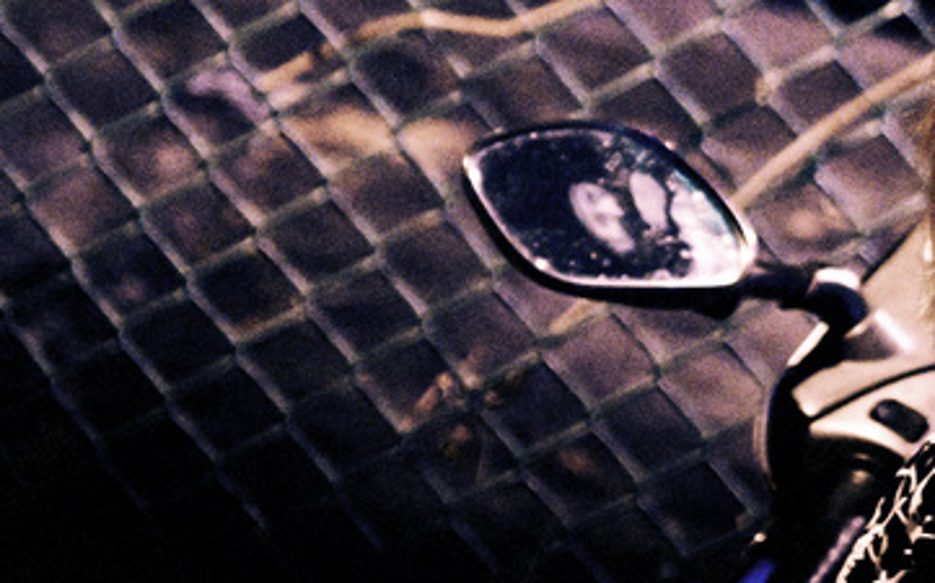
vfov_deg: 5.4
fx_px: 6071
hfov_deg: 8.8
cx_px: 741
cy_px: -280
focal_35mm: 238
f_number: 2.8
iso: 3200
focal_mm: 55
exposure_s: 1/6
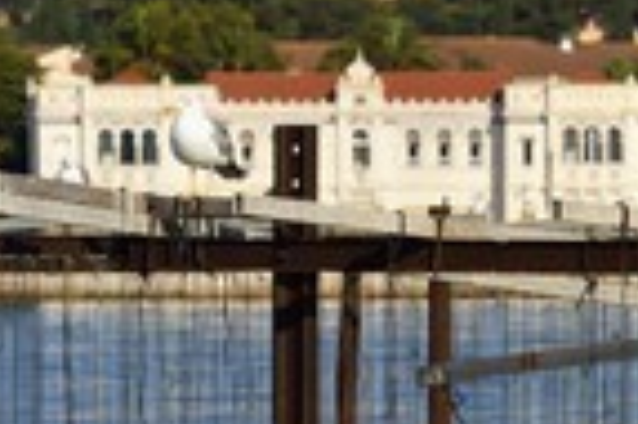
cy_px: 473
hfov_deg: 3.9
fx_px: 9347
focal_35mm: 528
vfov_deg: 2.6
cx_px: 625
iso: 200
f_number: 11
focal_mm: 180
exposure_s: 1/500
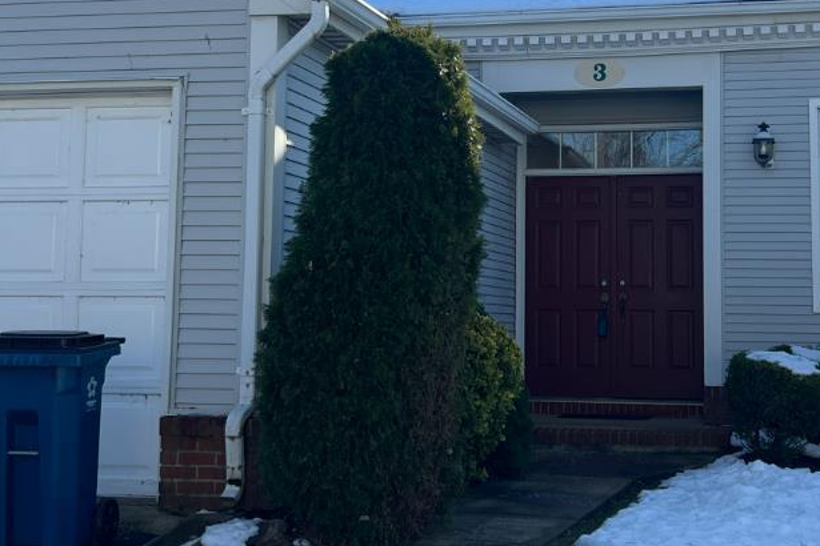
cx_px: 484
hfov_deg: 30.4
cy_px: 168
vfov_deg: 20.5
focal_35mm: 66
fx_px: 1503
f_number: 1.5
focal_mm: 5.7
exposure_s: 1/3257
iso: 50
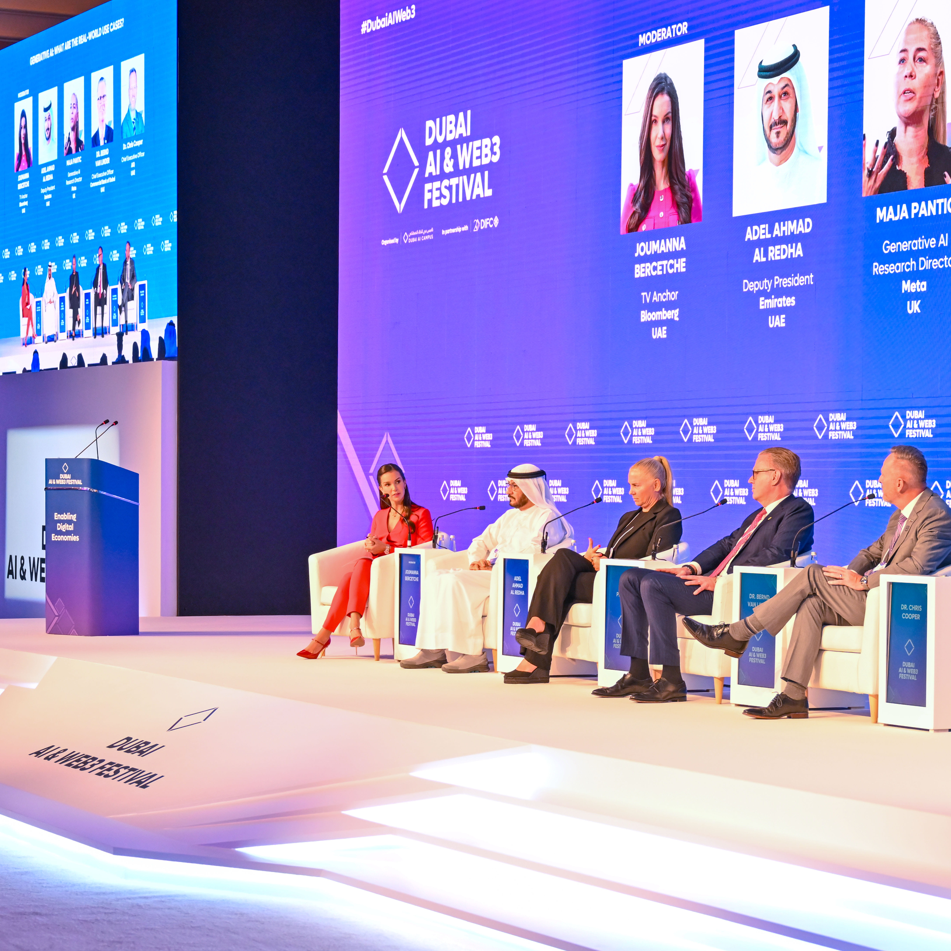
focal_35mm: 66
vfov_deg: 26.1
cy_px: 479
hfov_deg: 25.9
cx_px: 680
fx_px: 2051
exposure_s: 1/200
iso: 1000
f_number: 3.2
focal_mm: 51
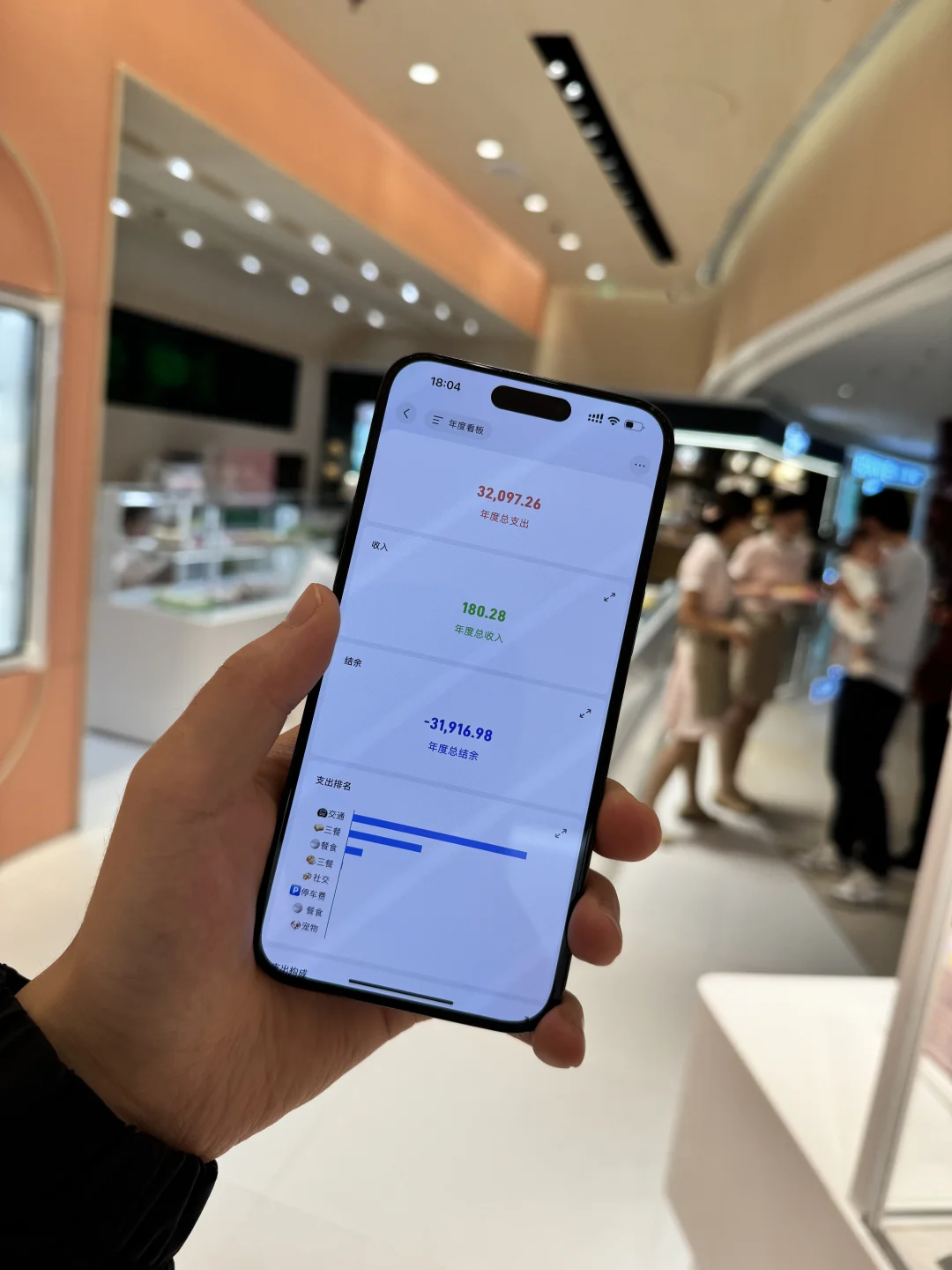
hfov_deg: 56.8
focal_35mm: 24
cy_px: 635
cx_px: 476
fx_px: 880
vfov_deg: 71.6
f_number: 1.78
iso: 80
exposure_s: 1/506
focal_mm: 6.76
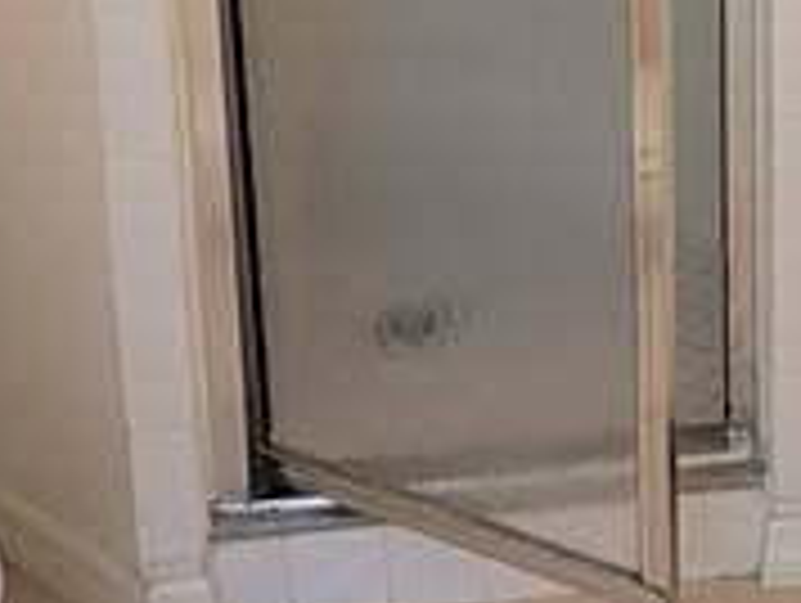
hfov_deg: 27.0
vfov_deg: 20.2
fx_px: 1599
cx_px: 740
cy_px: -86
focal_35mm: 69
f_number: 1.7
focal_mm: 2.02
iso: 91
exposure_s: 1/120
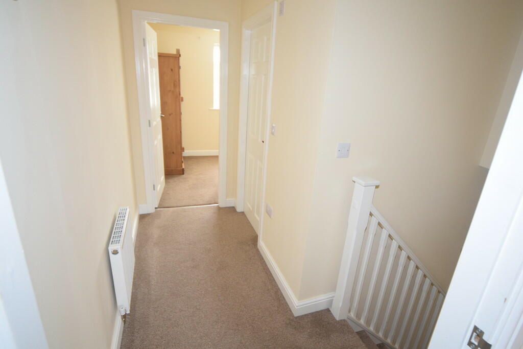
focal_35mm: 18
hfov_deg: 90.0
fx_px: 262
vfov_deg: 67.4
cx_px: 262
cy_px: 174
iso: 800
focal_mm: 12
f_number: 5
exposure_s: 1/100
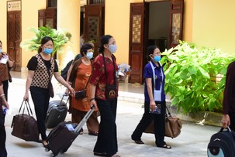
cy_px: 82
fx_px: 490
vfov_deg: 18.2
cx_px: 138
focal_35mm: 75
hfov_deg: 26.9
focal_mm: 35
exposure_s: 1/100
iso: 100
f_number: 5
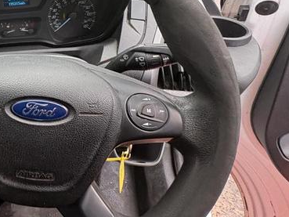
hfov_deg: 41.8
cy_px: 54
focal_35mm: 34
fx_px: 284
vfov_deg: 40.6
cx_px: -34
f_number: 2.2
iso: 200
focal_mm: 2.22
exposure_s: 1/97
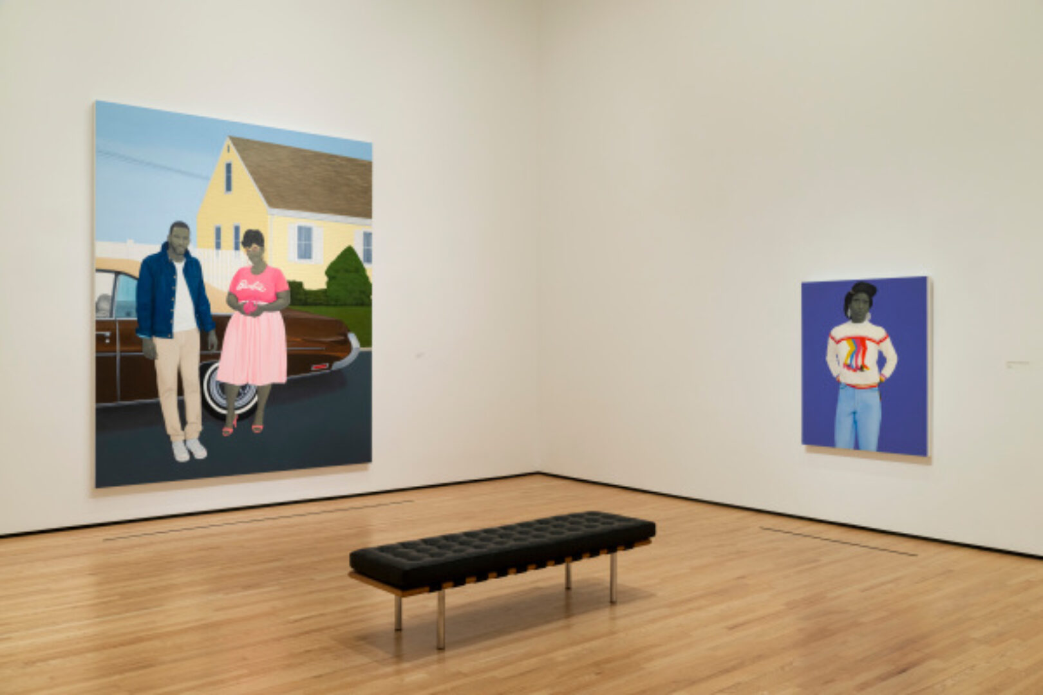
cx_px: 522
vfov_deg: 38.9
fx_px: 985
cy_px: 348
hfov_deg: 55.8
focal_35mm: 34
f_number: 8
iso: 400
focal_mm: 34
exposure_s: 1/13
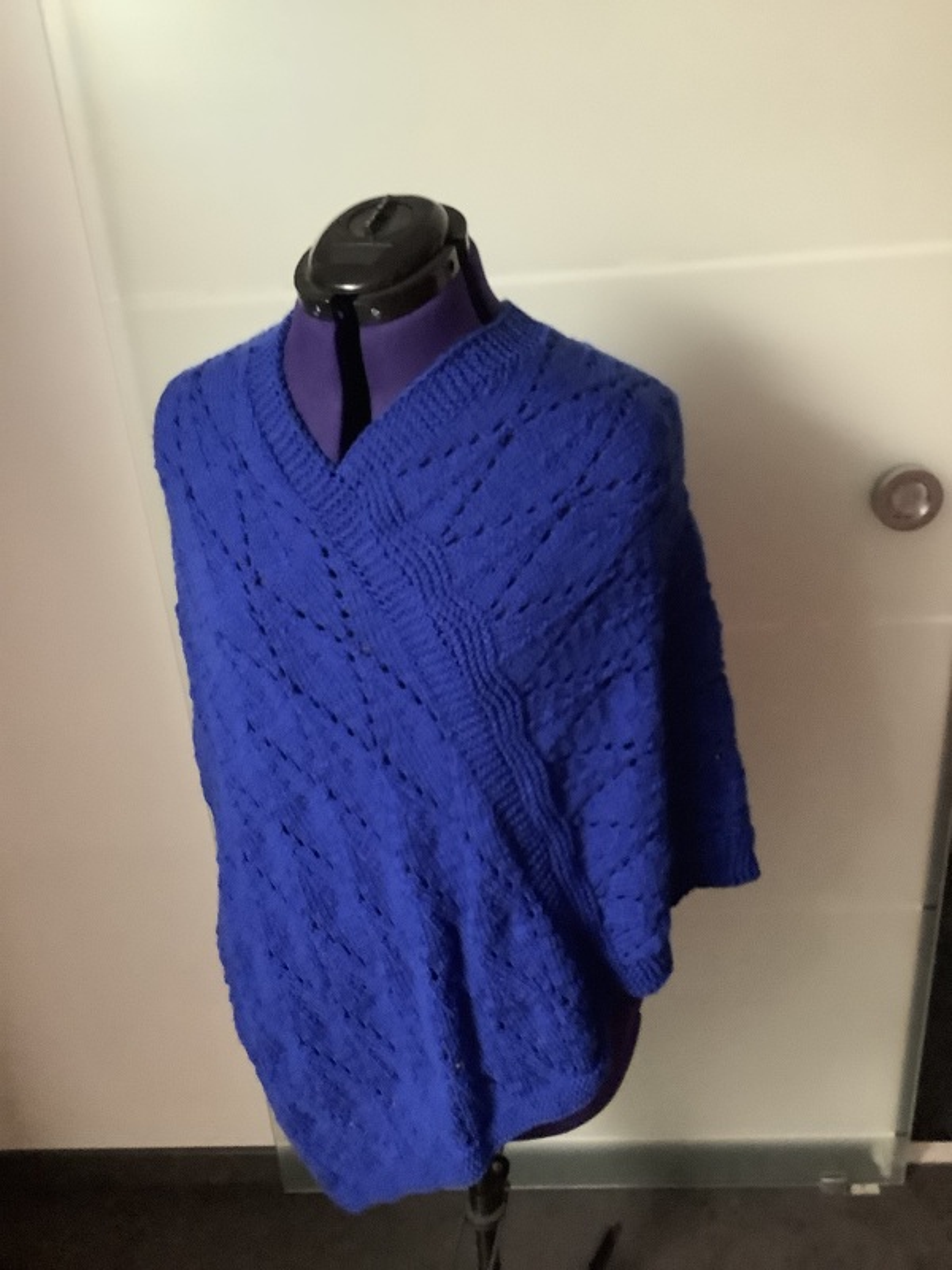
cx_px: 476
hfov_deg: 45.4
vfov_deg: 58.4
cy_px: 635
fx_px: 1137
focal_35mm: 31
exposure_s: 1/25
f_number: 2.4
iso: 640
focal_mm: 3.3
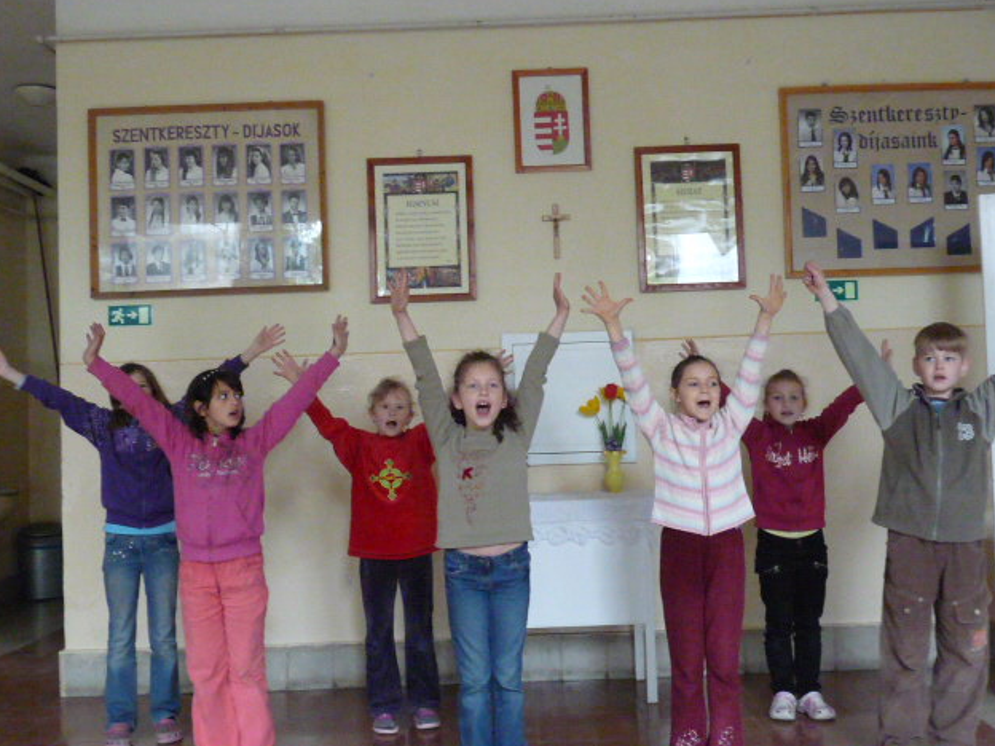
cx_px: 502
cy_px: 375
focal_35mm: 40
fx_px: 1150
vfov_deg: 36.0
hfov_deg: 46.8
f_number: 2.8
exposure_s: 1/30
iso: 800
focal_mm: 4.8
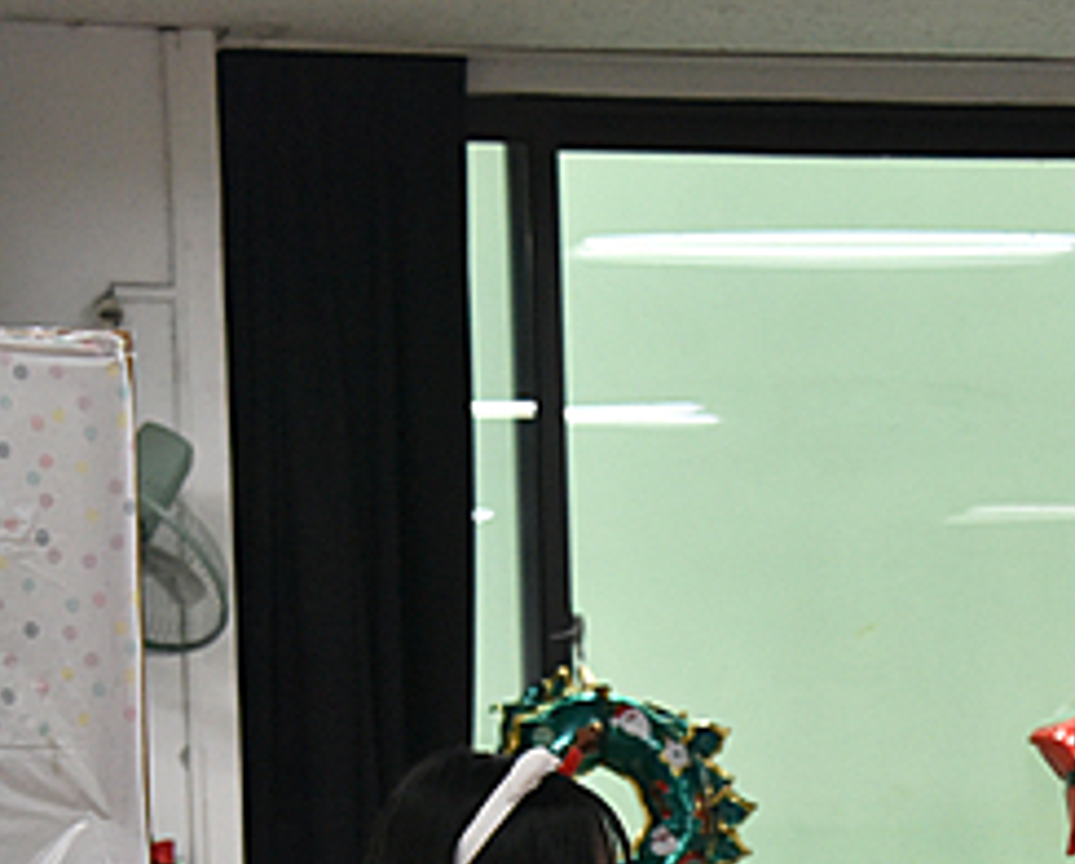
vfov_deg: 8.9
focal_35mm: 172
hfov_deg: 11.2
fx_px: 5481
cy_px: 1113
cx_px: 872
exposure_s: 1/125
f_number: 5.6
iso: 2800
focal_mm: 56
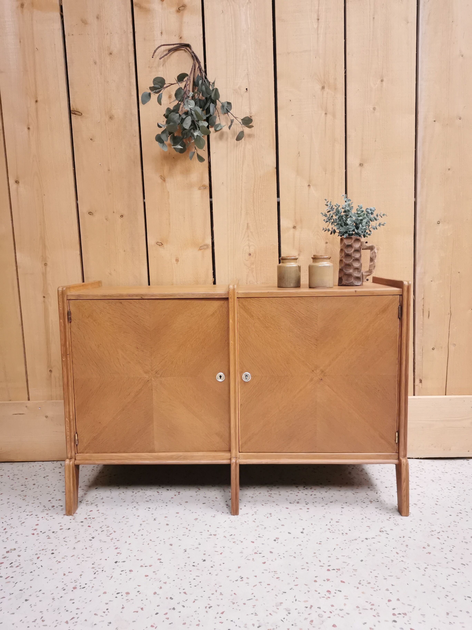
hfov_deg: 51.4
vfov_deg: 65.3
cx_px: 236
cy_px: 315
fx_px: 491
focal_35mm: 27
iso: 400
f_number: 1.8
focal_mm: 5.58
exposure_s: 1/824
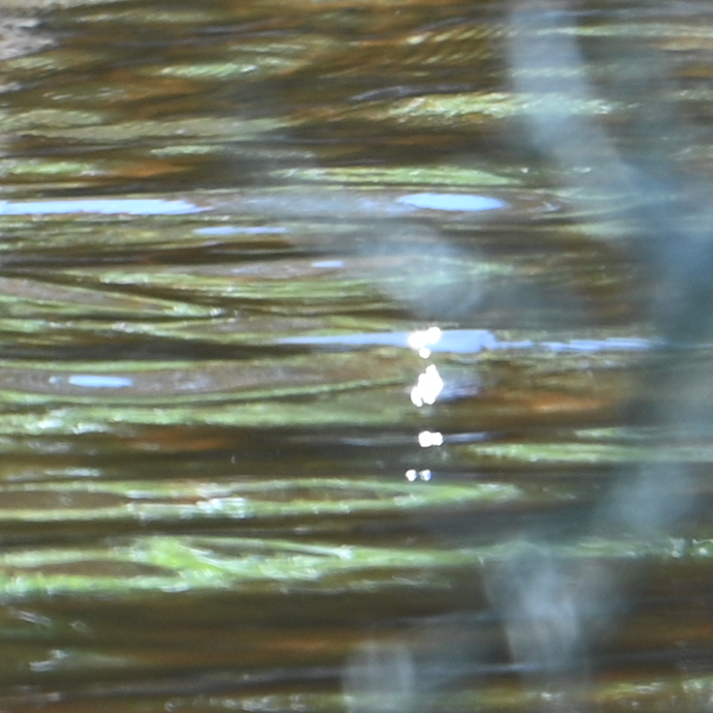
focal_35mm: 3725
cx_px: -931
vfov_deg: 0.5
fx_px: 86805
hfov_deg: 0.5
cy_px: -610
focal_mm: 500
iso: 180
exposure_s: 1/100
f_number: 6.7
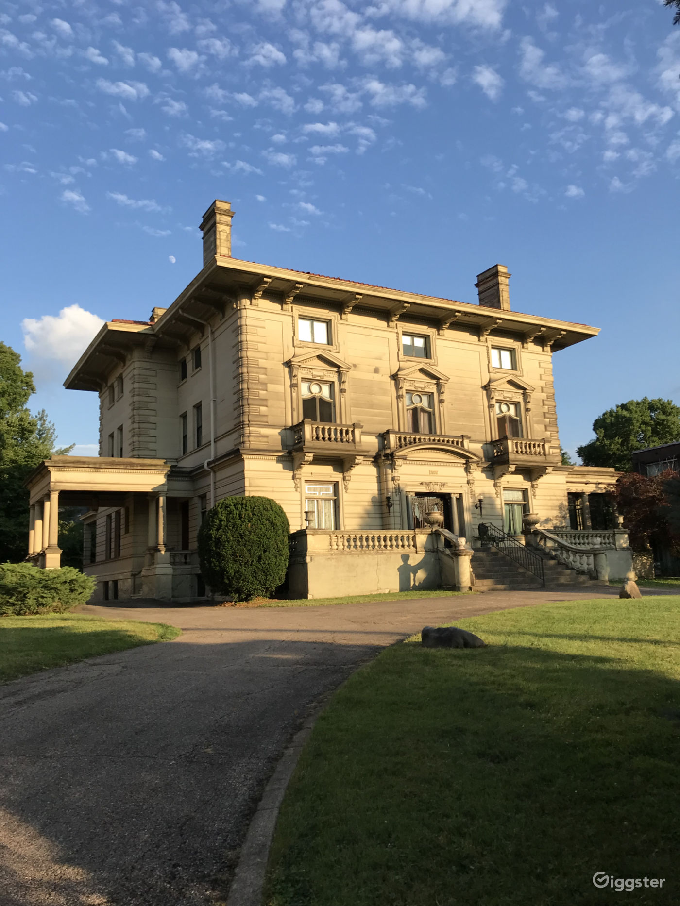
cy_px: 453
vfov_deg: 63.4
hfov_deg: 49.8
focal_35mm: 28
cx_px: 340
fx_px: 733
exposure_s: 1/967
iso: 20
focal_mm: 3.99
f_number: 1.8
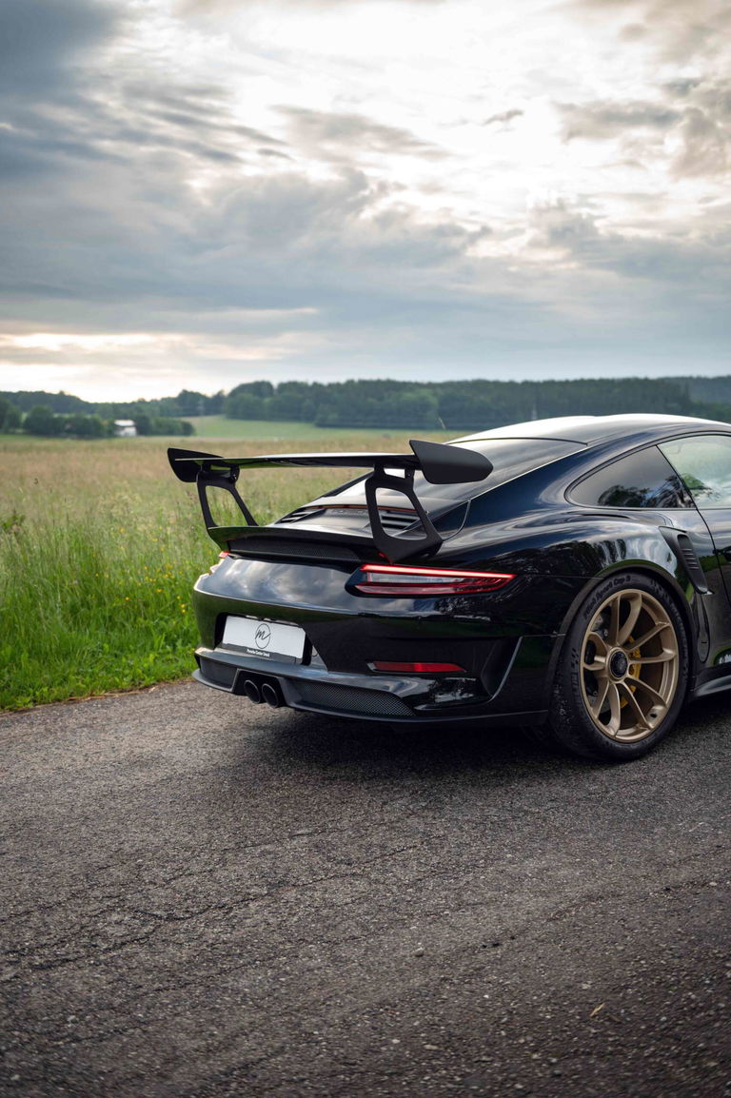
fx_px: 1281
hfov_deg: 31.9
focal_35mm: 42
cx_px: 366
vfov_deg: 46.4
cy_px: 549
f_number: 2.8
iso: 200
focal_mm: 42
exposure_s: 1/160
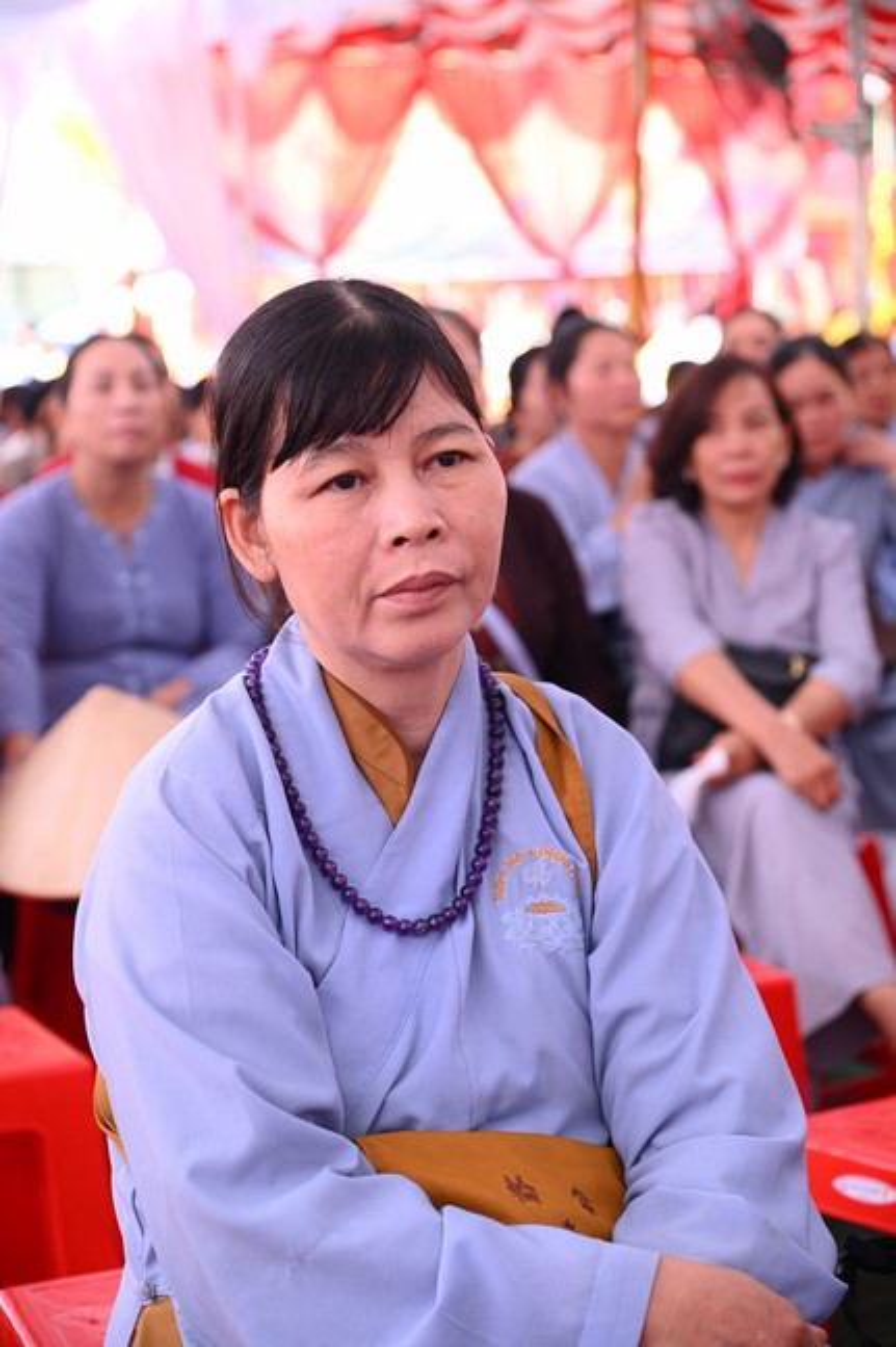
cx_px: 448
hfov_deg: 19.4
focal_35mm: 70
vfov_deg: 28.9
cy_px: 674
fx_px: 2617
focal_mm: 70
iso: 1250
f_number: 4.5
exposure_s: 1/250
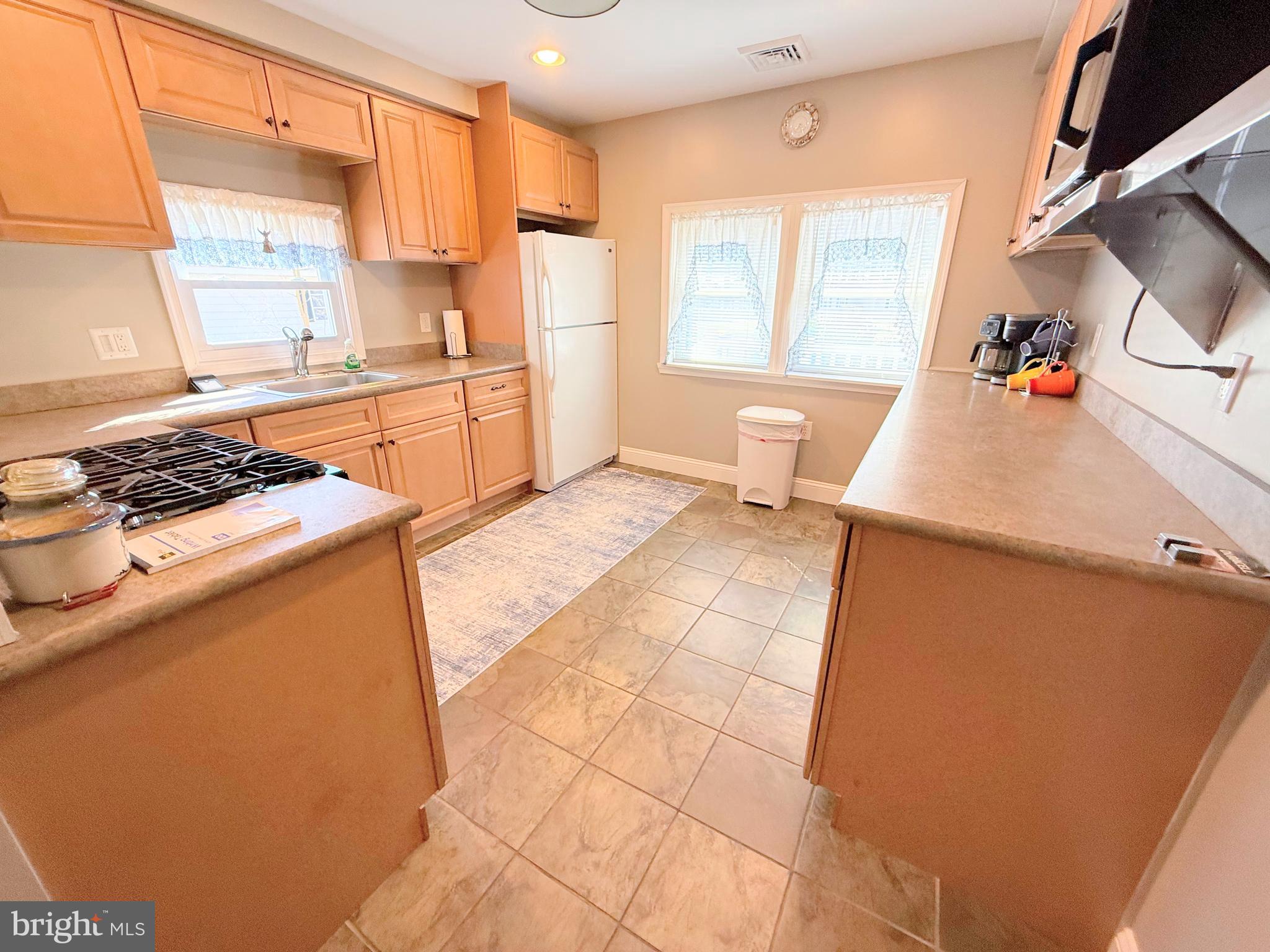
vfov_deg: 85.7
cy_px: 476
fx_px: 514
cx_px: 635
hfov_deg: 102.1
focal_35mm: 14
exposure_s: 1/99
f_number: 2.2
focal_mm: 2.22
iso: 160
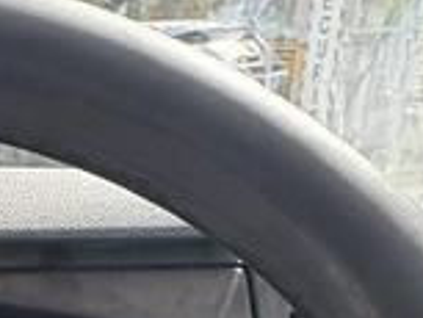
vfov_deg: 13.5
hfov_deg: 22.6
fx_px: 1003
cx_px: -28
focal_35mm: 82
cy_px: 747
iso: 80
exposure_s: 1/142
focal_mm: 2.22
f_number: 2.2
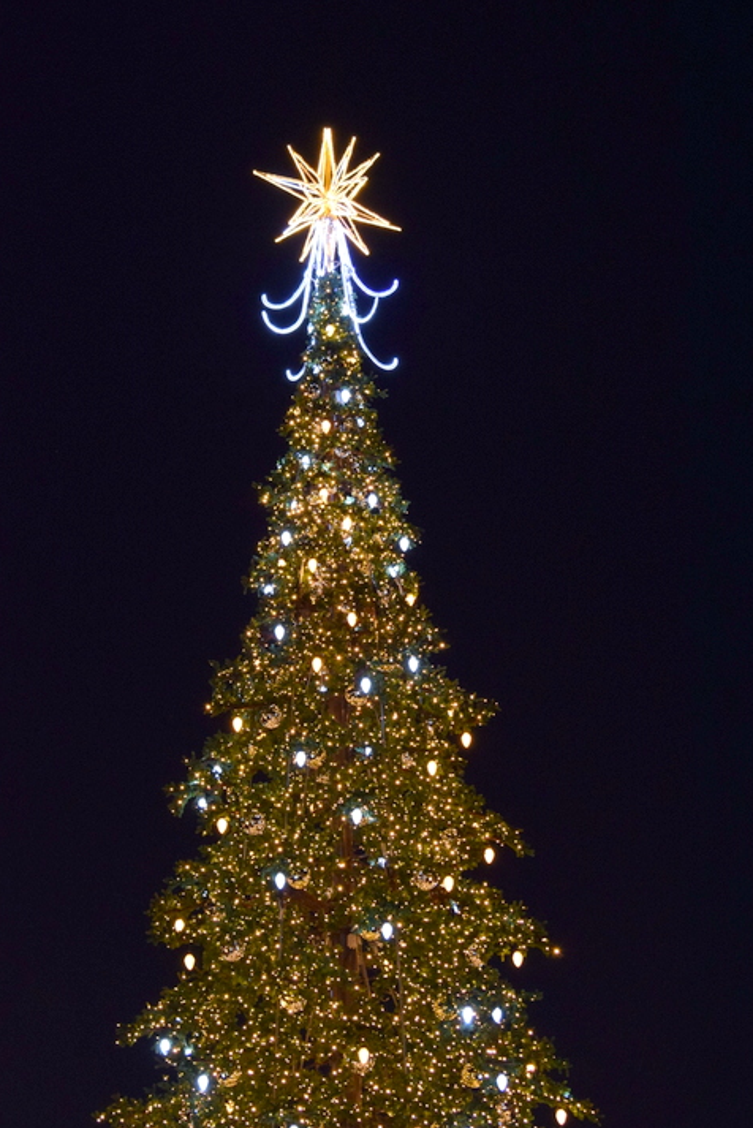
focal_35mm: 93
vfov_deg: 22.0
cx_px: 342
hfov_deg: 14.8
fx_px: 2901
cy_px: 630
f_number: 6.3
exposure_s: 1/15
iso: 1250
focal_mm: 55
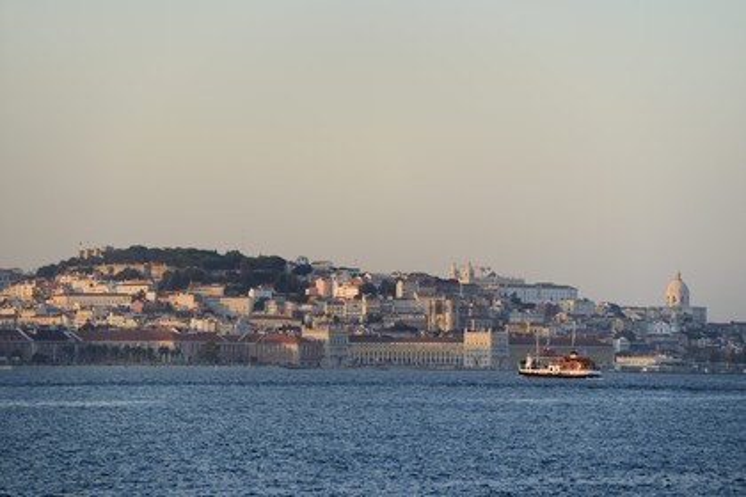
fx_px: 4144
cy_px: 248
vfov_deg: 6.9
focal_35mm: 200
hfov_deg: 10.3
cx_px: 373
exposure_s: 1/160
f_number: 6.3
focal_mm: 200
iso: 100
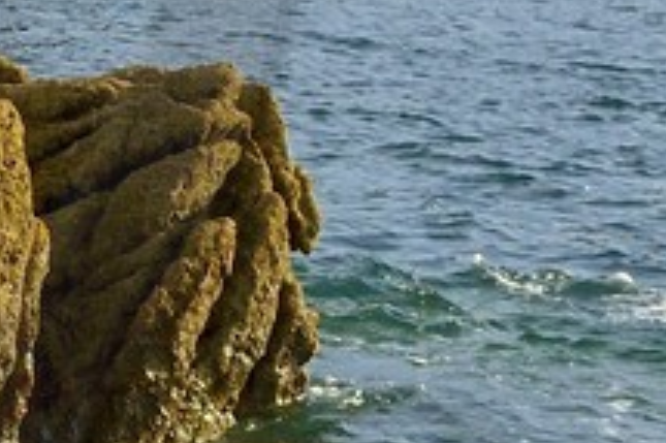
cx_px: -963
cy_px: -300
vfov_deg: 7.5
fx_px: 3309
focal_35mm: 179
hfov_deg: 10.0
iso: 400
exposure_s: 1/500
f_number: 13
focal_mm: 24
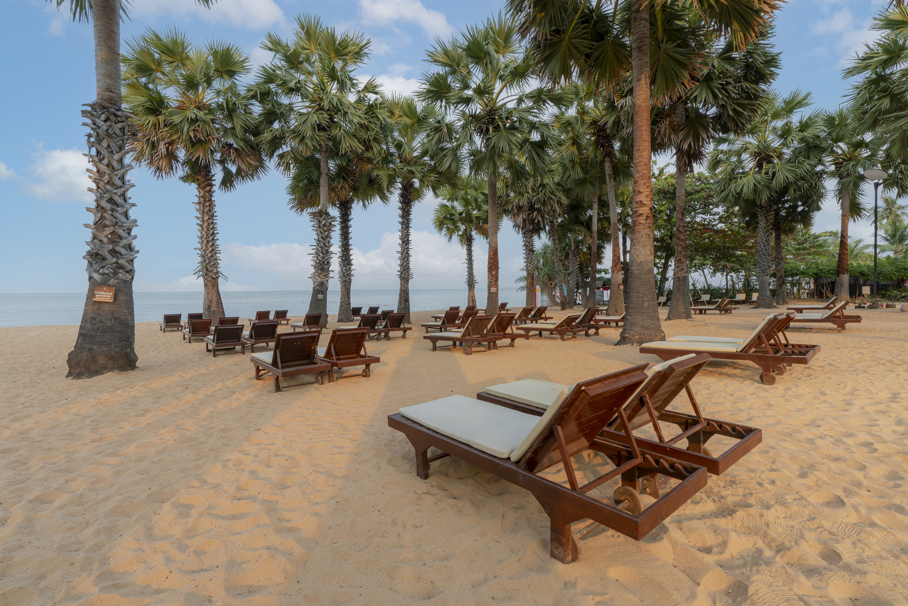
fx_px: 404
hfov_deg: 96.7
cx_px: 454
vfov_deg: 73.8
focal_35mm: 16
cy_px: 303
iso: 250
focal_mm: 16
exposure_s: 1/60
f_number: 11
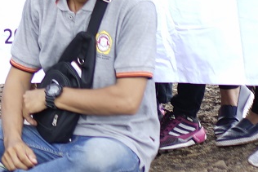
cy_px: -248
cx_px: -185
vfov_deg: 3.9
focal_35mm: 348
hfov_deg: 5.8
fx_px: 2495
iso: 50
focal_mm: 55
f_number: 1.8
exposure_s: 1/320
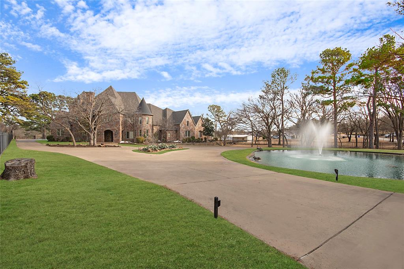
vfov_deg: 77.3
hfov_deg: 100.4
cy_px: 134
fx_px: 168
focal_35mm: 15
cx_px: 202
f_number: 11
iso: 100
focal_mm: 10
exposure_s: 1/125
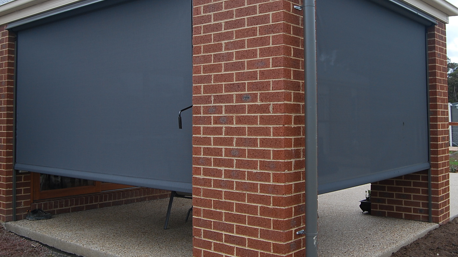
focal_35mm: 39
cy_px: 87
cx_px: 249
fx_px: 474
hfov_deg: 51.5
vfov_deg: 30.2
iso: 200
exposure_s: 1/100
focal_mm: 18
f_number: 5
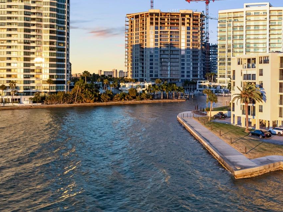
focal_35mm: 45
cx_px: 231
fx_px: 368
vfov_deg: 32.0
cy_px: 85
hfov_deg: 40.2
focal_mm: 12.29
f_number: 2.8
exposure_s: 1/50
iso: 200
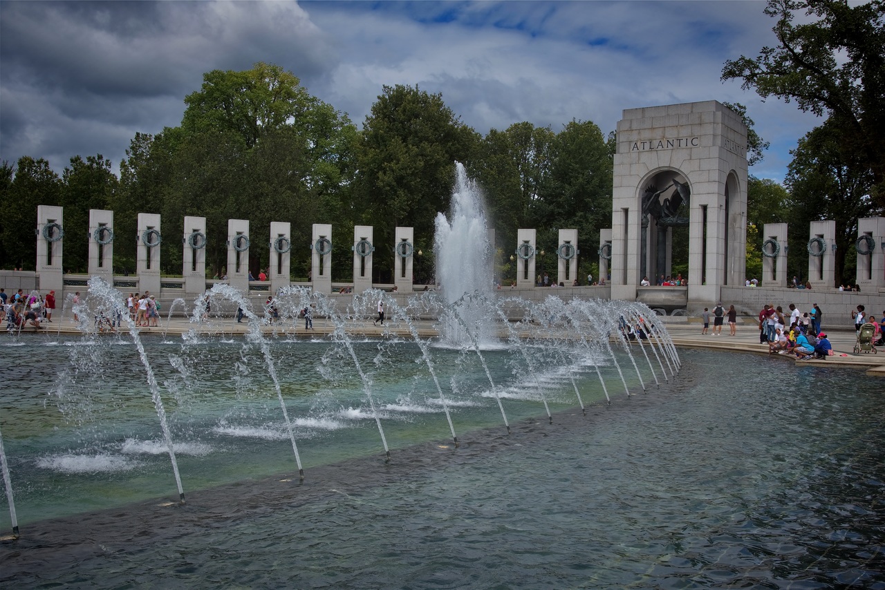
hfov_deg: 50.7
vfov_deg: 35.1
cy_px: 295
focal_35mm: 38
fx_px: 934
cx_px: 442
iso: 100
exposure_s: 1/320
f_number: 9
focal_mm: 38
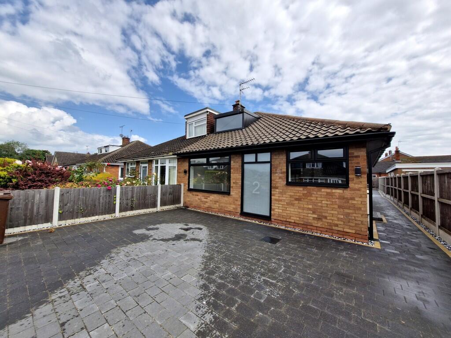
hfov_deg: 106.2
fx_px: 169
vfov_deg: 89.9
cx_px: 226
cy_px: 169
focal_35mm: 13
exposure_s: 1/2000
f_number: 2.2
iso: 50
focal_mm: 1.74
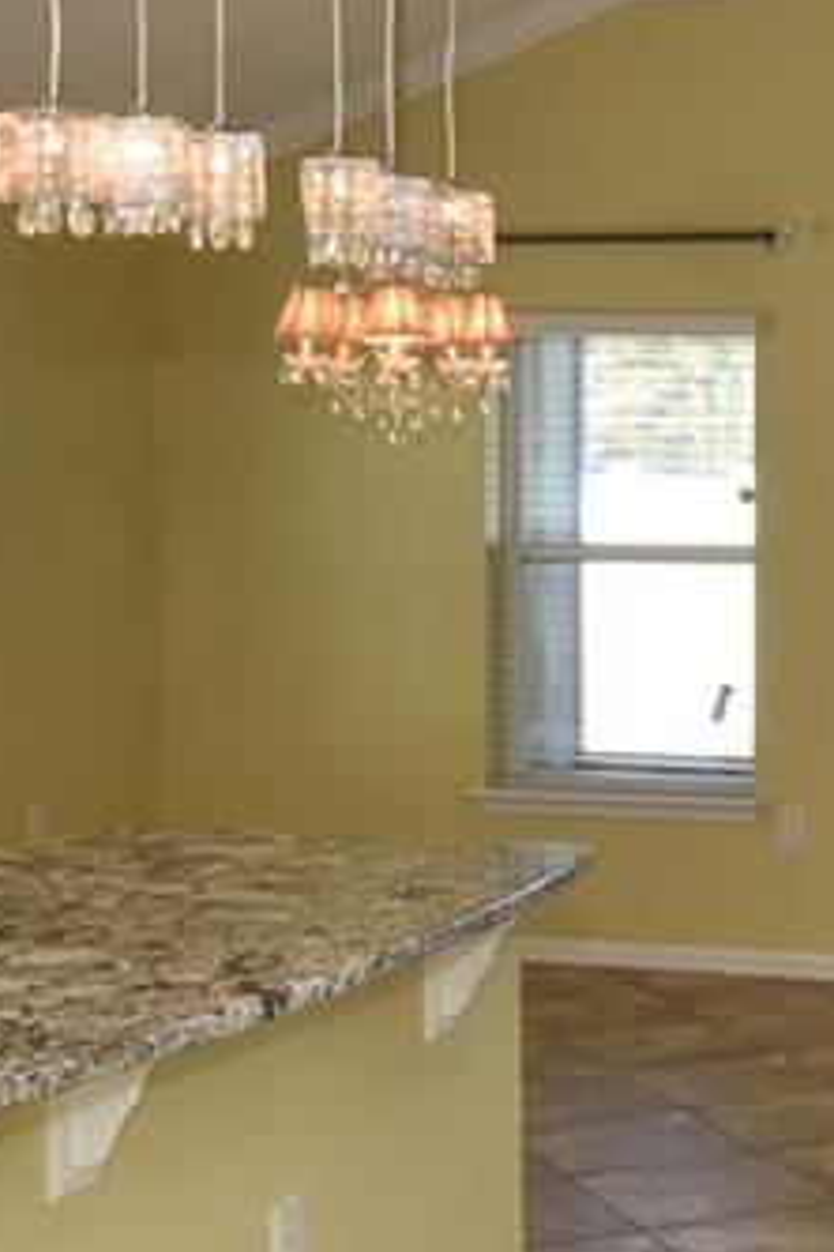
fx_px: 2502
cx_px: 1056
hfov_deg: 17.8
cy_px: 493
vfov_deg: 28.0
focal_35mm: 72
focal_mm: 10
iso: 200
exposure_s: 1/80
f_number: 4.5
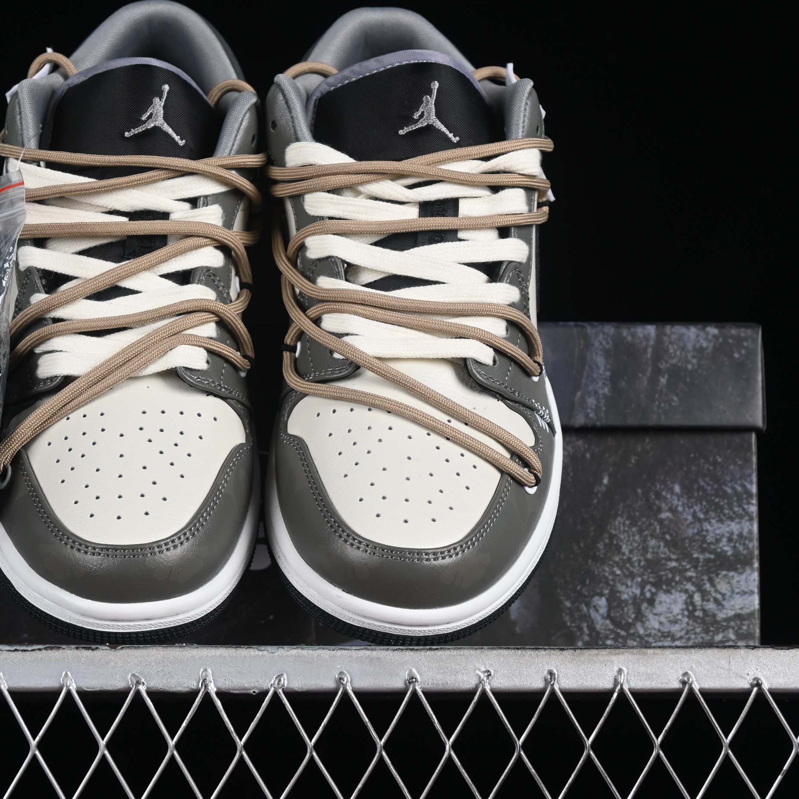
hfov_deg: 18.0
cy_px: 399
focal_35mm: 96
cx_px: 249
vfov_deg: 18.1
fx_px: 2507
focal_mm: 50
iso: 160
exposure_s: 1/80
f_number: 7.1
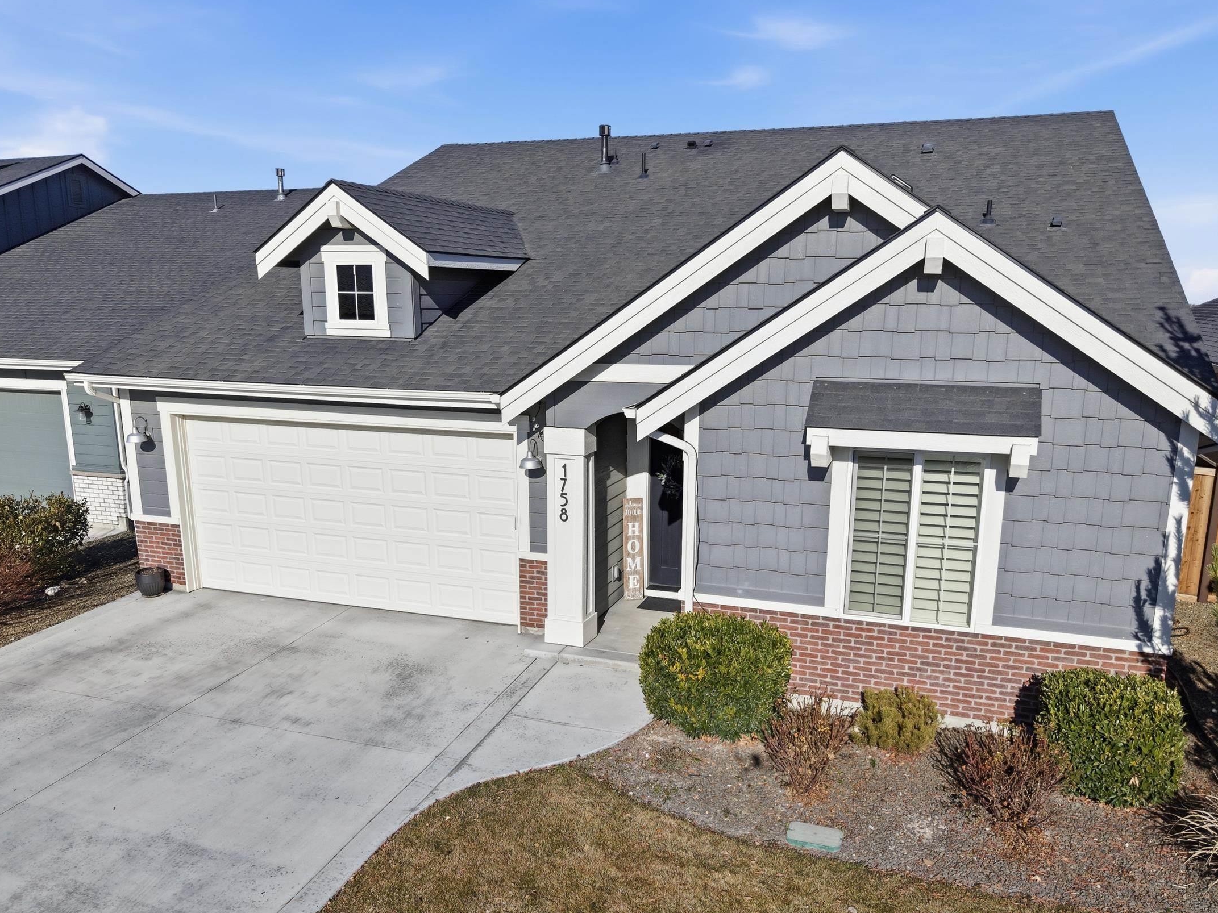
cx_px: 613
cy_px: 519
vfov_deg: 49.6
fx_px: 985
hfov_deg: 63.4
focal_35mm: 28
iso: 140
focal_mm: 8.7
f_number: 1.8
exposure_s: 1/1000
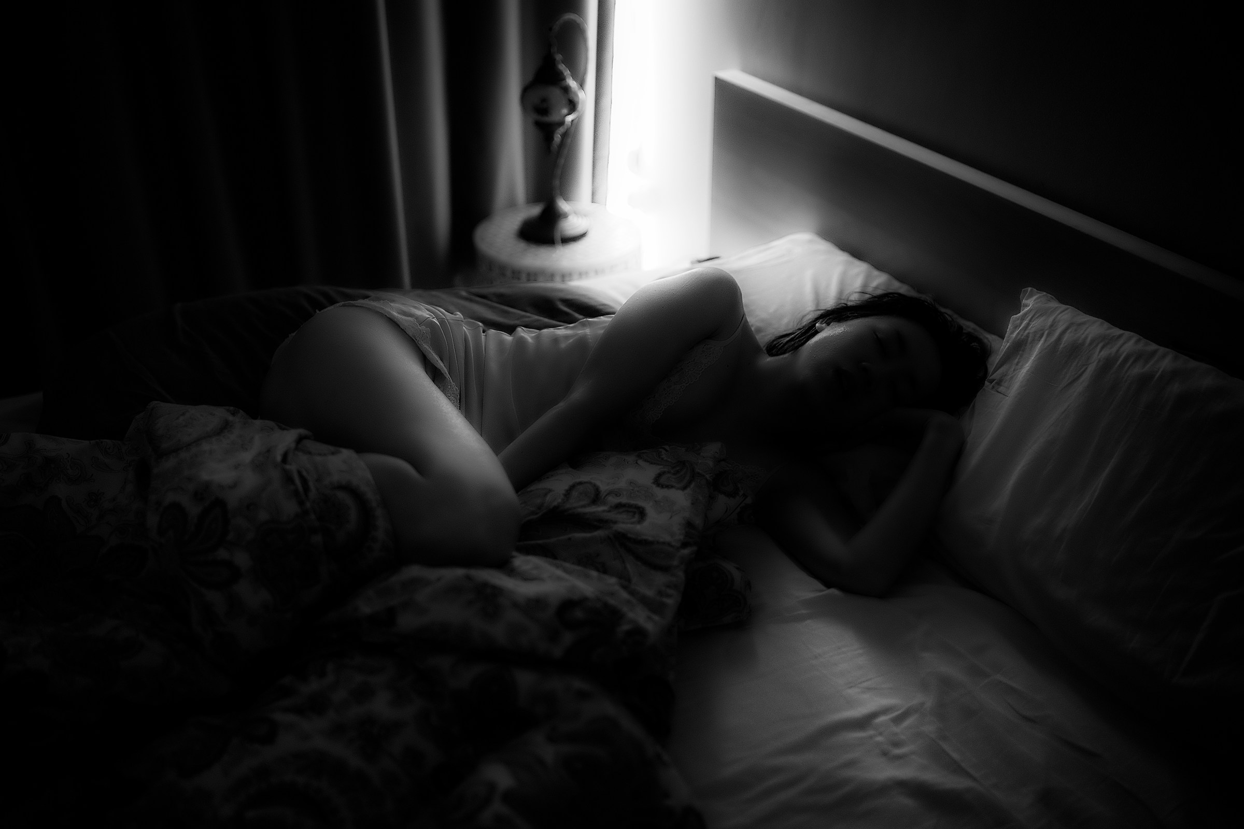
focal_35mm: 35
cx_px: 622
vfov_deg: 37.9
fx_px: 1209
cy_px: 414
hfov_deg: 54.4
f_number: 1.4
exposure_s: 1/30
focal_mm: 35
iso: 2000
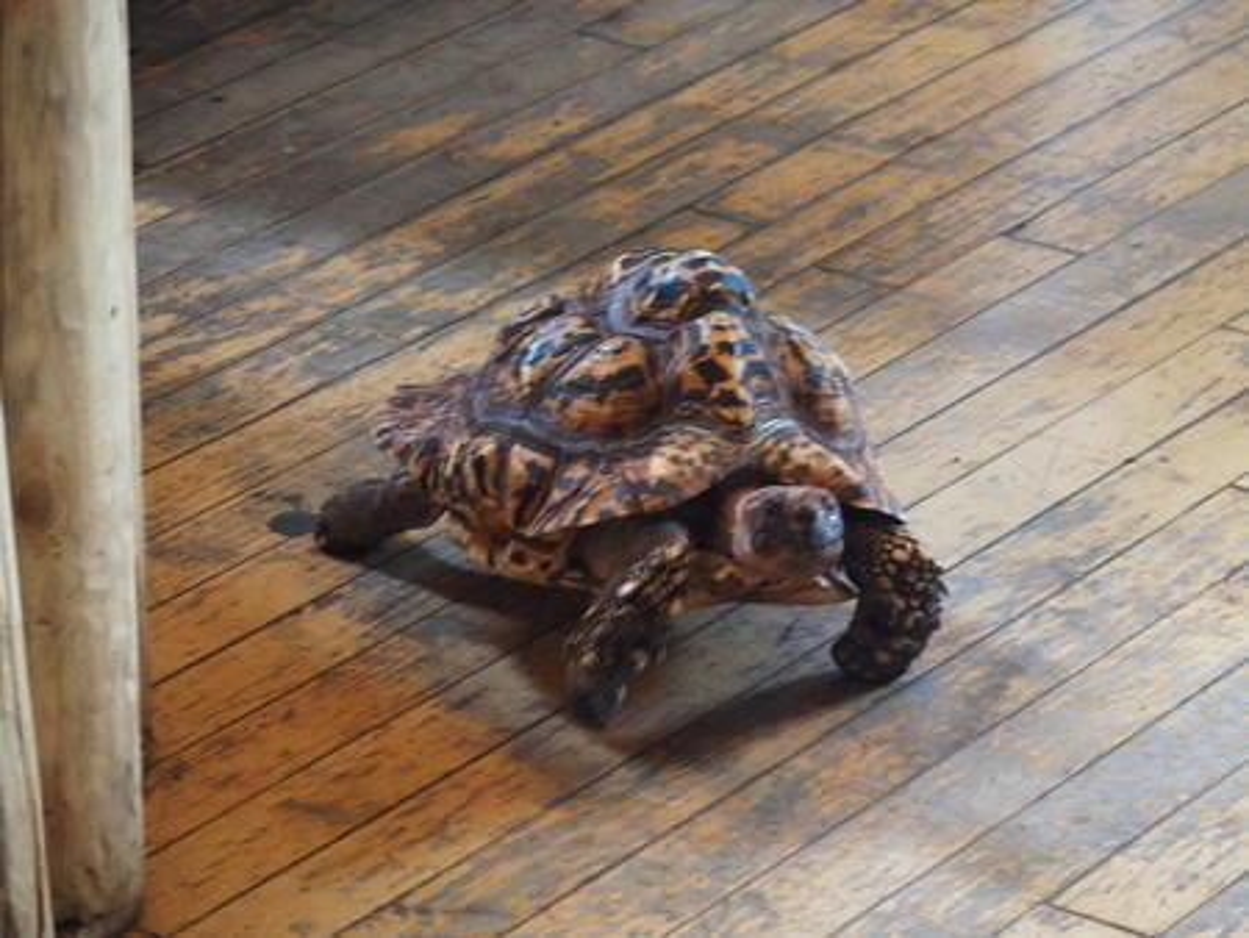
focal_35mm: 150
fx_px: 5415
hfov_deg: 13.2
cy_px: 469
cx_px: 624
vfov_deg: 9.9
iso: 800
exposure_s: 1/80
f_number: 2.8
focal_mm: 31.8
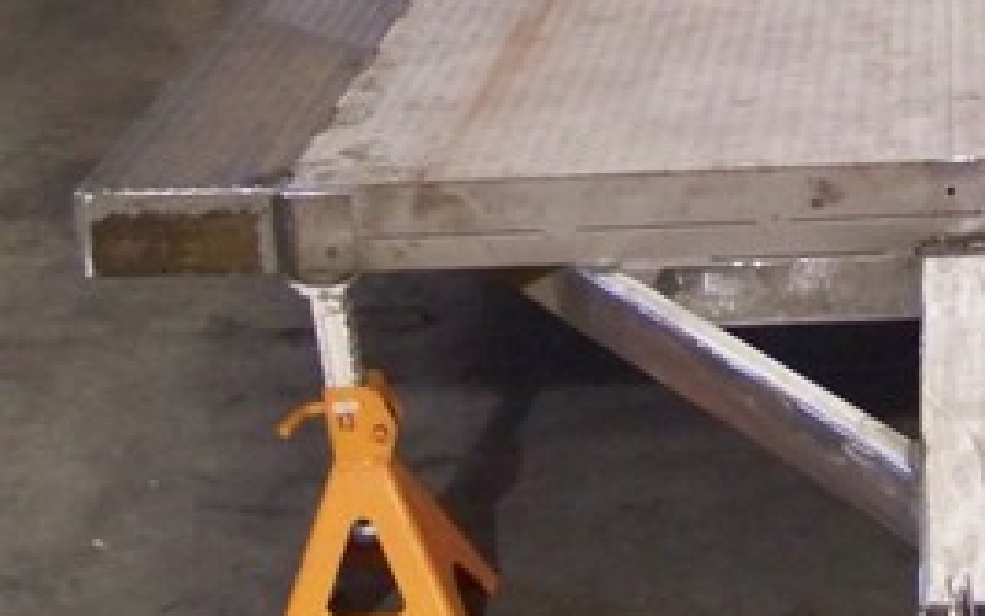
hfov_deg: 20.2
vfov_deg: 13.1
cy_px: 179
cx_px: 952
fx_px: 2685
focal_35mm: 100
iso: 400
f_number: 2.8
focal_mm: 5.85
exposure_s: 1/25
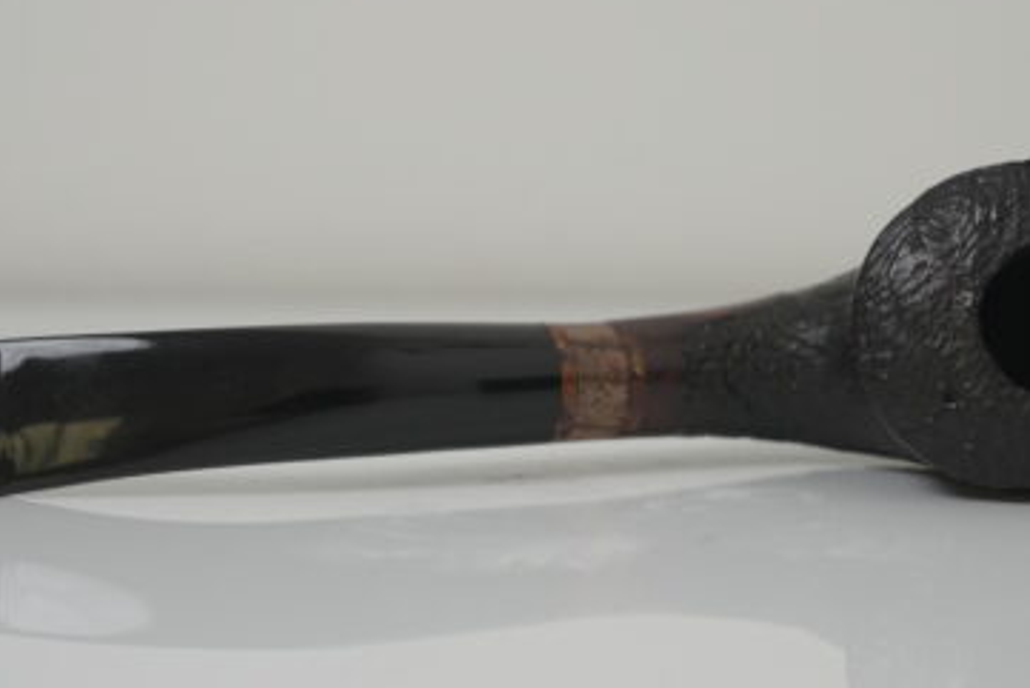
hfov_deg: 24.4
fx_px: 2376
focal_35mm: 83
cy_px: 371
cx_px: 625
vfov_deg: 16.5
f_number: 5.6
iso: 500
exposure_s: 1/125
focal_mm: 50
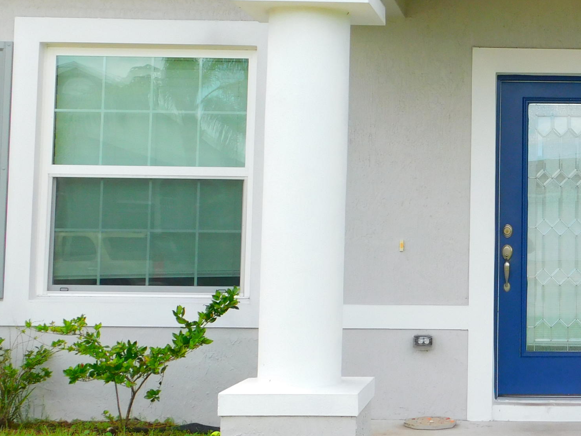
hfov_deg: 25.4
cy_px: 147
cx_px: 574
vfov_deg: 20.1
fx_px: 1226
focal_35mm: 73
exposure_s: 1/400
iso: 125
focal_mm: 6.3
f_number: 3.5
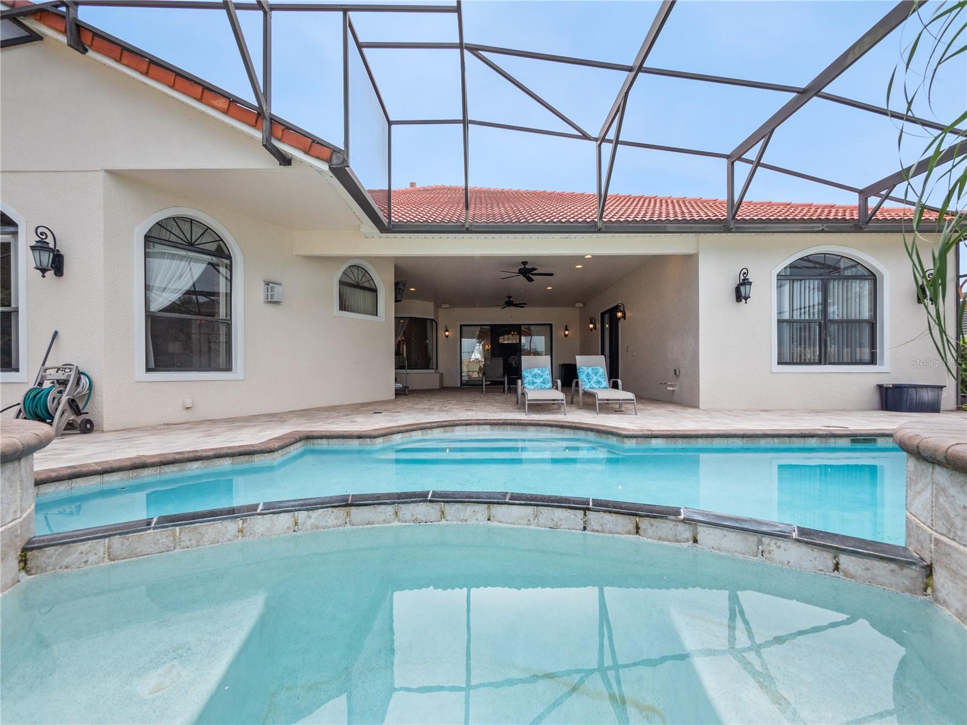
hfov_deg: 102.1
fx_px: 391
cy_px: 362
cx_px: 484
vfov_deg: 85.7
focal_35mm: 14
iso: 200
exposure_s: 1/250
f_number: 6.3
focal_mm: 7
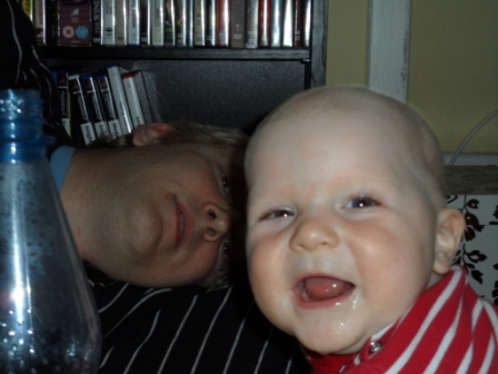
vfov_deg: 24.4
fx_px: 863
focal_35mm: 60
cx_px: 249
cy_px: 187
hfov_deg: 32.2
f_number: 5.2
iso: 100
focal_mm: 11.2
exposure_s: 1/45
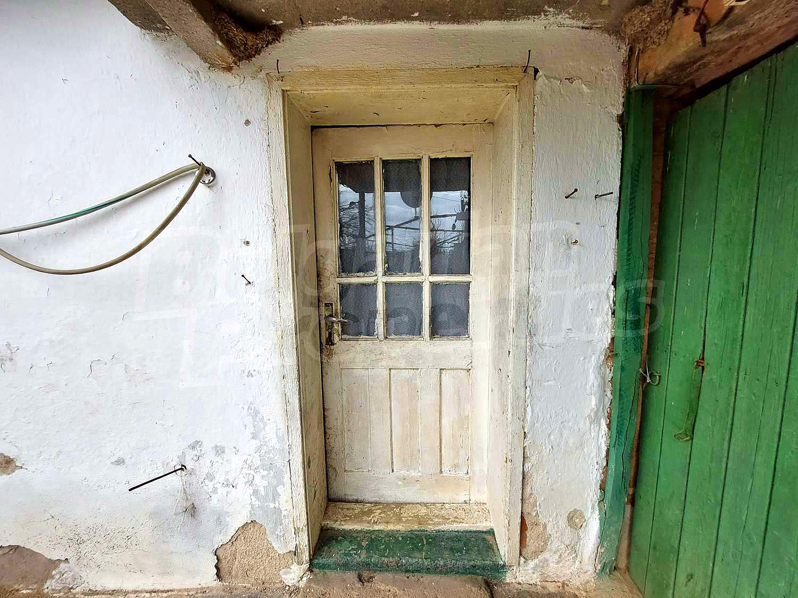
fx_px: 300
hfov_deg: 106.2
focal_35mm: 13
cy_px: 299
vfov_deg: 89.9
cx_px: 399
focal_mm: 1.74
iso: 50
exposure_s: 1/841
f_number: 2.2
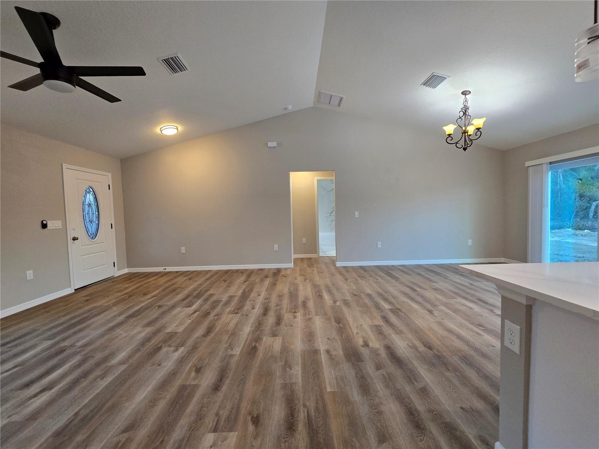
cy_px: 224
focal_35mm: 13
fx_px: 225
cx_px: 300
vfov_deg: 89.9
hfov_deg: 106.2
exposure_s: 1/60
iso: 160
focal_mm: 2.2
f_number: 2.2
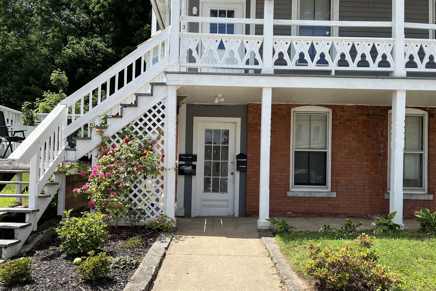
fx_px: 339
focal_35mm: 28
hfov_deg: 65.5
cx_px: 225
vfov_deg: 46.3
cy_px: 167
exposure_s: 1/2457
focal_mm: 5.7
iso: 50
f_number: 1.5
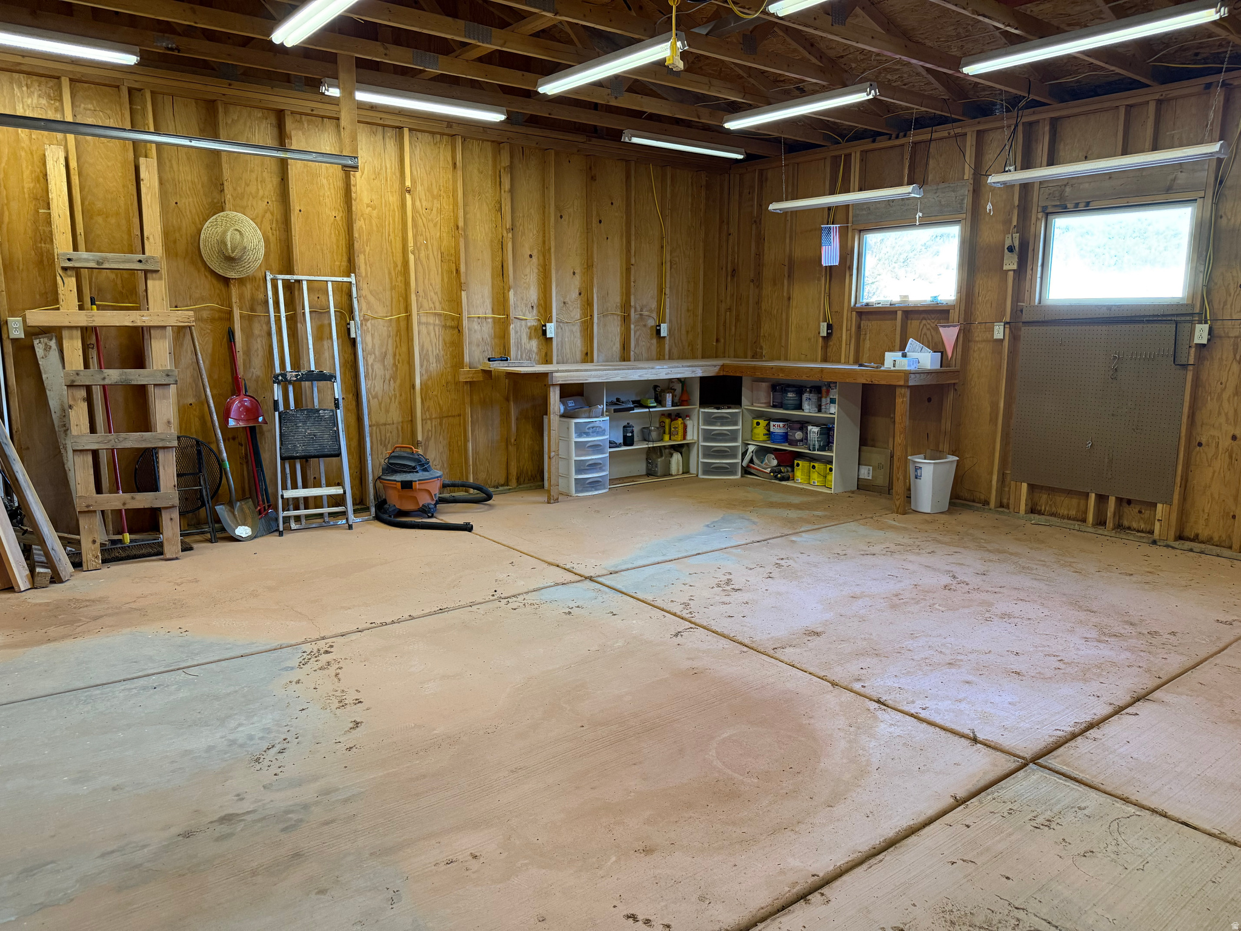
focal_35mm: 24
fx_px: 860
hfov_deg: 71.6
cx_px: 620
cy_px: 466
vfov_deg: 56.8
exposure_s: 1/60
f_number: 1.78
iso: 320
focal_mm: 6.76
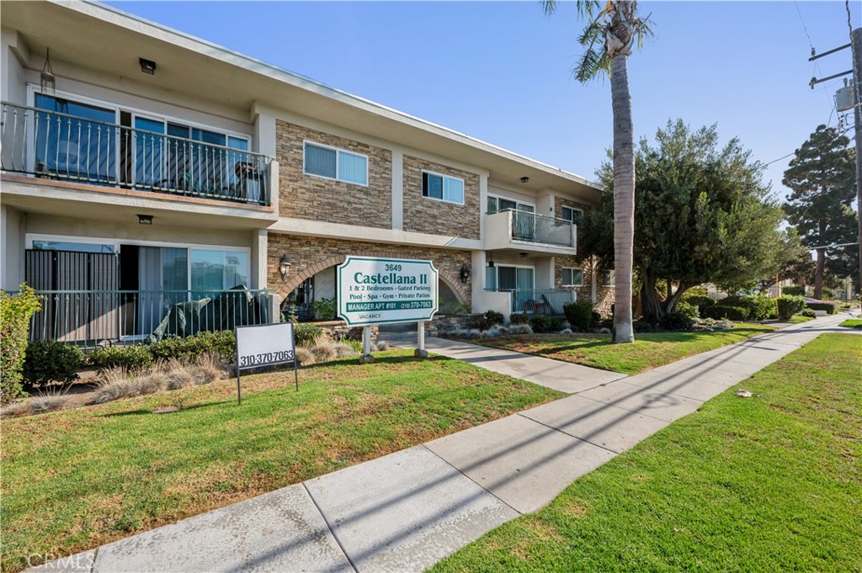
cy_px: 286
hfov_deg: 104.3
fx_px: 335
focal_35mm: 14
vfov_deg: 81.1
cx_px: 431
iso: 100
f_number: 10
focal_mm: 14
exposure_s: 1/125
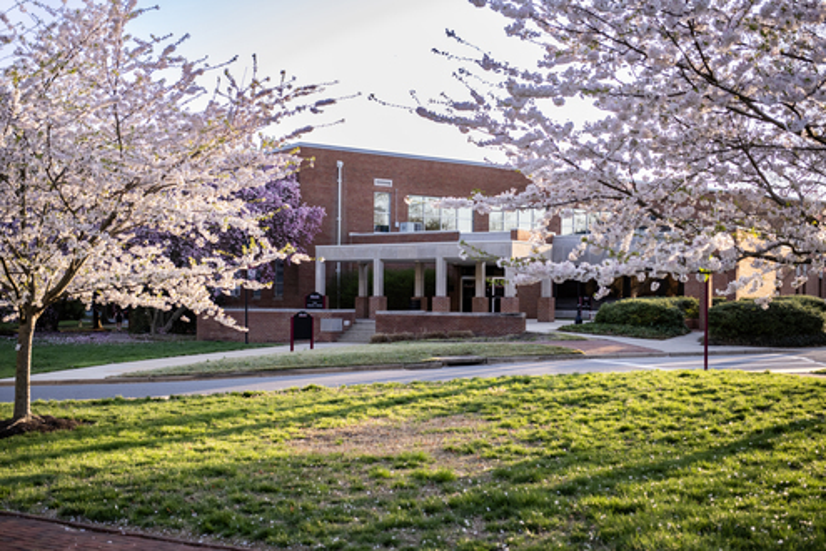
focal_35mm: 44
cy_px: 276
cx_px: 413
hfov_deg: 44.5
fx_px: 1009
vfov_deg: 30.5
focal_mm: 44
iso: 800
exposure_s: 1/1600
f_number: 2.8
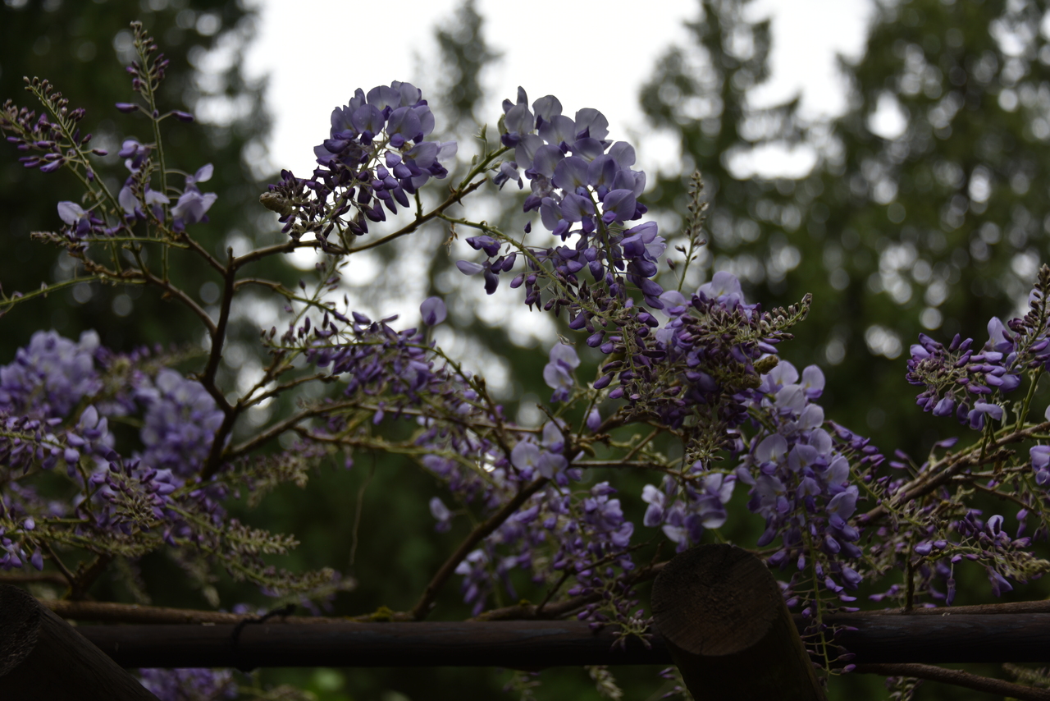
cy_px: 350
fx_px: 1984
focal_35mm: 68
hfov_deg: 29.6
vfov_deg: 20.0
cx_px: 525
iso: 110
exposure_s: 1/160
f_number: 4.8
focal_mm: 68
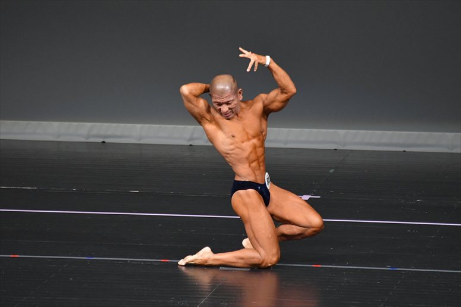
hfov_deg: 4.6
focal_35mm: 450
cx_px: 230
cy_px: 154
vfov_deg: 3.1
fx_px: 5760
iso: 4000
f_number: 5.6
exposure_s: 1/400
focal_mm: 300
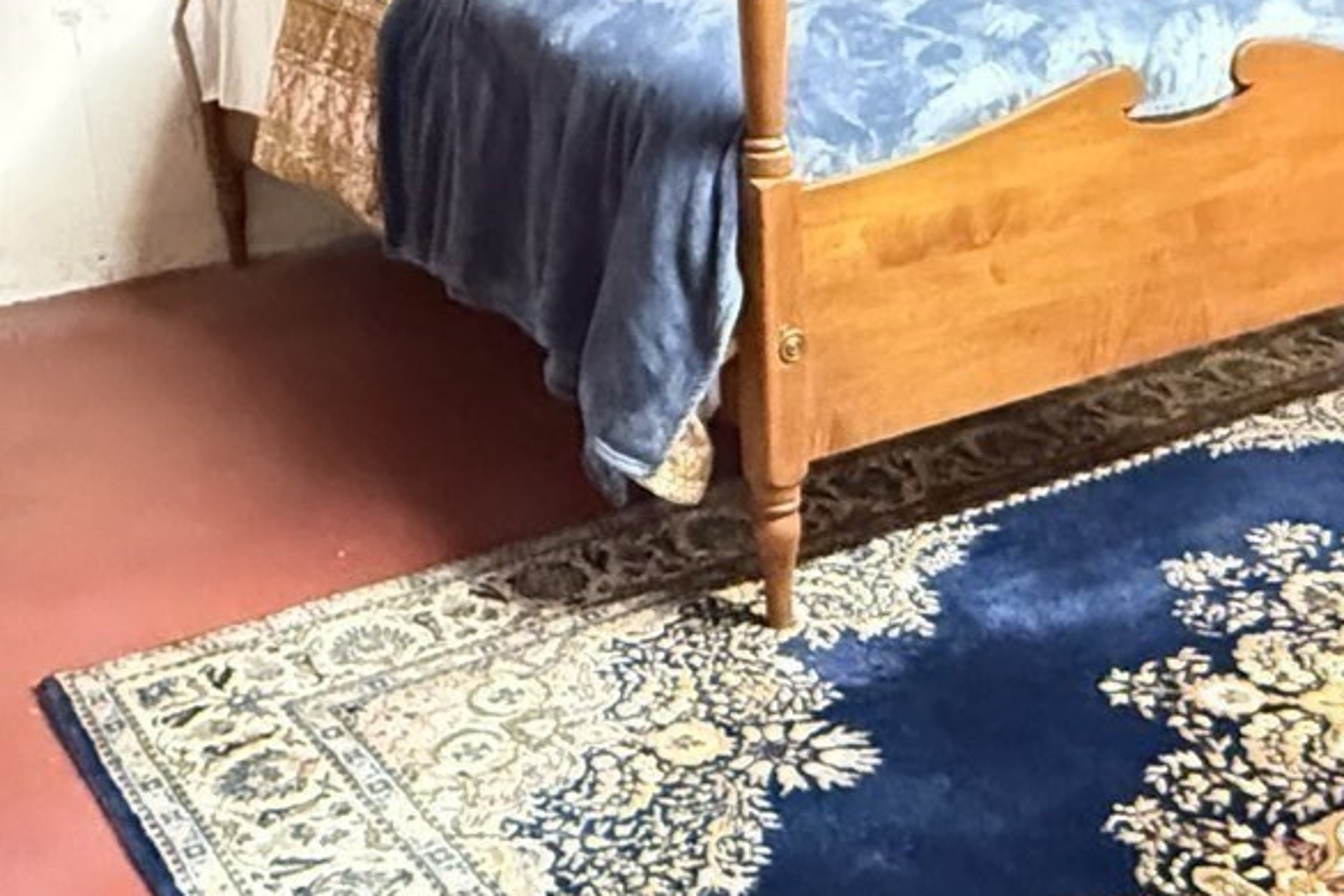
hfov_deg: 38.8
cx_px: 735
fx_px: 1904
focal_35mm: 51
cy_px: 372
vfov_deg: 26.4
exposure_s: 1/17
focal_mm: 2.22
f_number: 2.2
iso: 2500
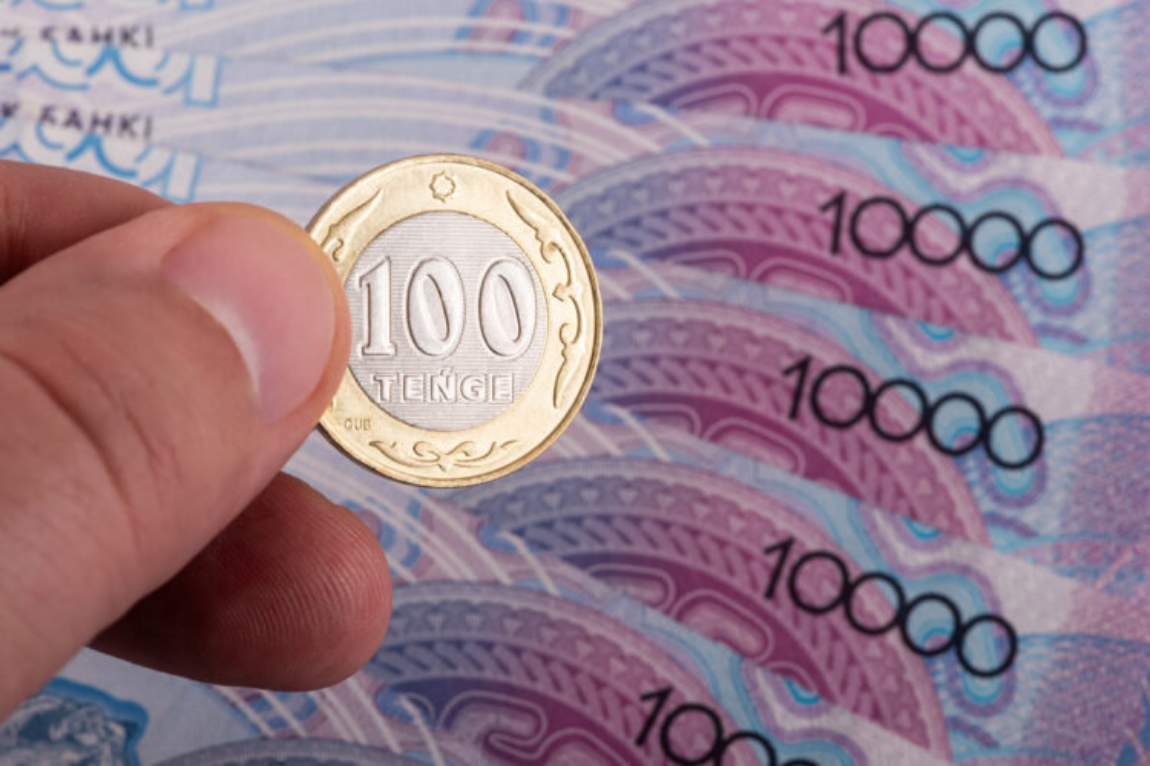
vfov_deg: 13.0
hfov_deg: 19.5
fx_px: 3354
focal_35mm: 105
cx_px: 575
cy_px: 383
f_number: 29
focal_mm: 105
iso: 64
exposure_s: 1/160
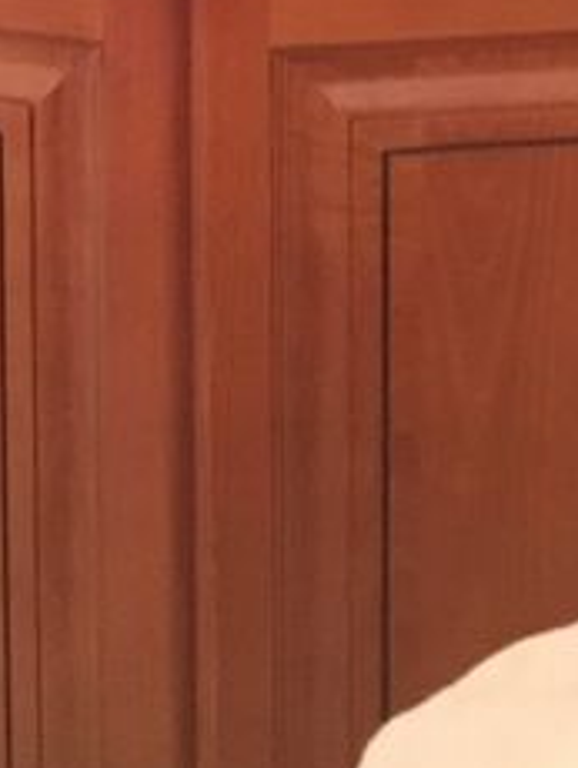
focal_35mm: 126
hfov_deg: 11.8
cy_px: -614
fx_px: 2800
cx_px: 311
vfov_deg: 13.9
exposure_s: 1/17
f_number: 2.2
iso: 320
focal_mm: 4.15
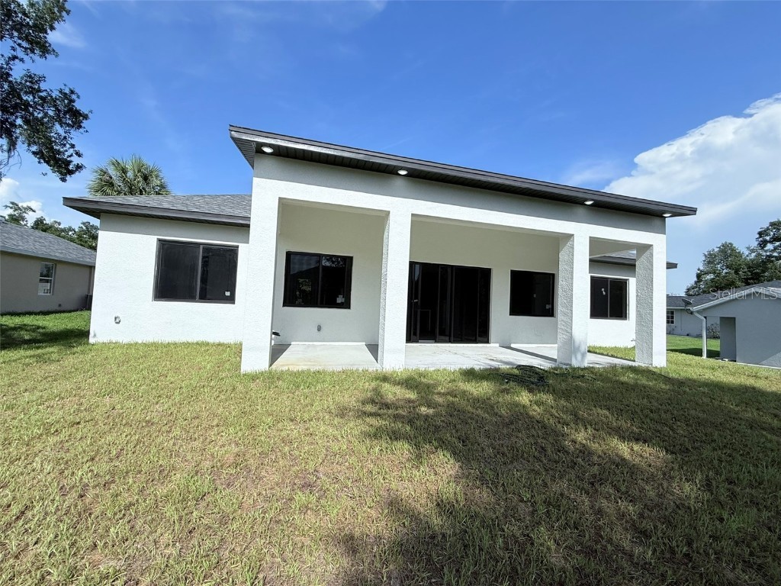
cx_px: 390
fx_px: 316
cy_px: 293
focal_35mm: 14
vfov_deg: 85.7
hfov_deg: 102.1
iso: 50
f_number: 2.2
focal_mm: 2.22
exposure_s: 1/4149
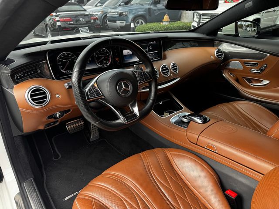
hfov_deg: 71.6
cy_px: 104
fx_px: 193
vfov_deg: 56.8
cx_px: 140
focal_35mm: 24
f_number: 1.78
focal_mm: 6.76
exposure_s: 1/171
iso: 80
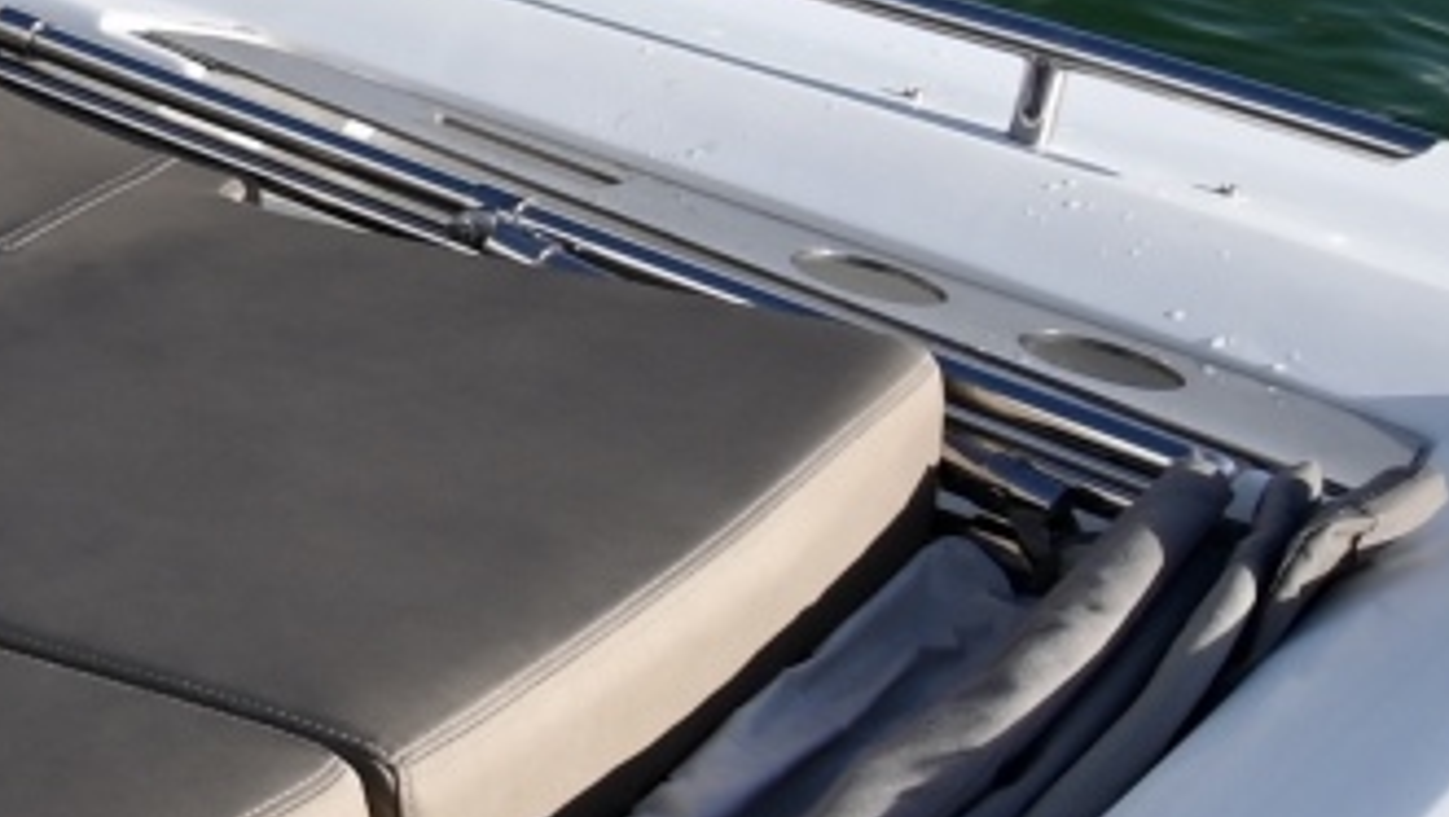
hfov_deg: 14.9
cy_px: -83
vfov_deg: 11.1
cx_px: -1708
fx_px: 4152
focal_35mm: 108
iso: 100
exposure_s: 1/400
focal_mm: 14
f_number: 7.1
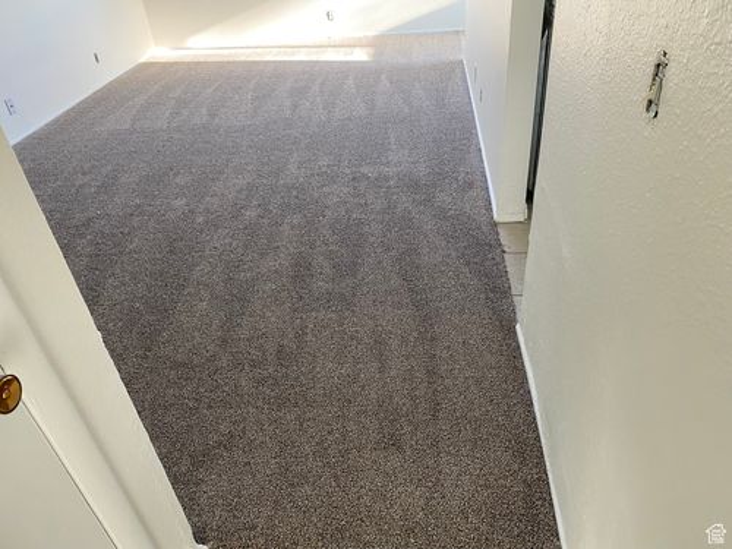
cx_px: 366
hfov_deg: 67.3
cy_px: 274
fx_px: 550
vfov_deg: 53.1
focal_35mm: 26
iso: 125
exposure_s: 1/80
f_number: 1.8
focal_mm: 4.25
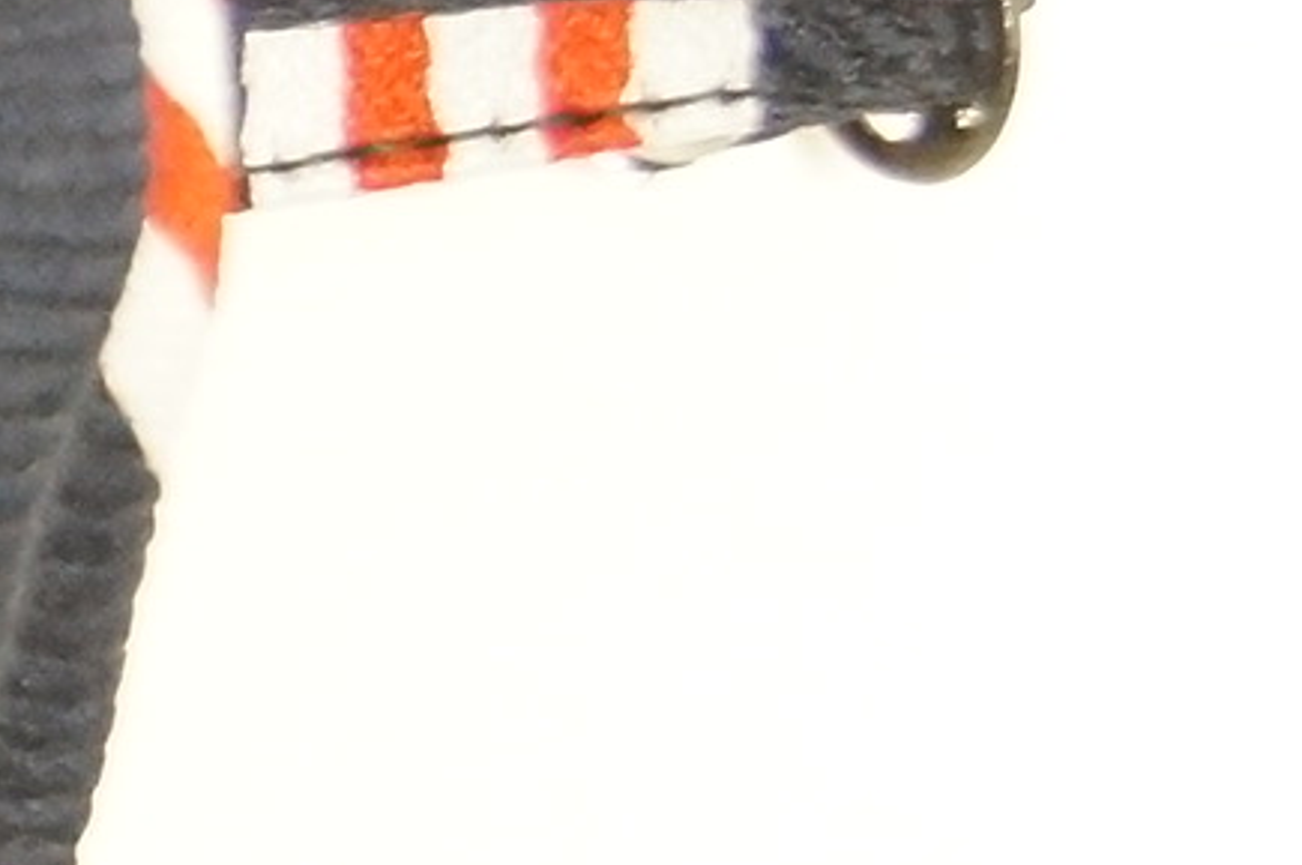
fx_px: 9140
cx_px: -2359
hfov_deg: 7.4
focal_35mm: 253
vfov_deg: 5.4
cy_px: -156
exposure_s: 1/60
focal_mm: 30
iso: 3200
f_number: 4.5
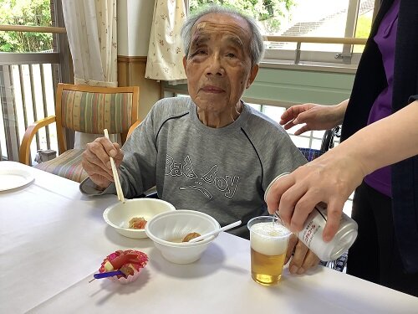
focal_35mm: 31
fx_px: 374
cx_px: 209
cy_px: 157
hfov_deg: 58.4
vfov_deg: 45.4
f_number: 2.4
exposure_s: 1/60
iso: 64
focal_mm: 3.3
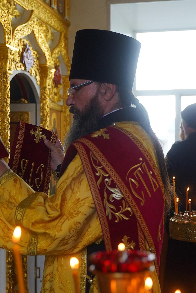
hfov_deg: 21.2
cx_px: 115
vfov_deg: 31.4
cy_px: 148
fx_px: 523
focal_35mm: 64
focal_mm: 29
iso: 800
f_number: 2.8
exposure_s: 1/640
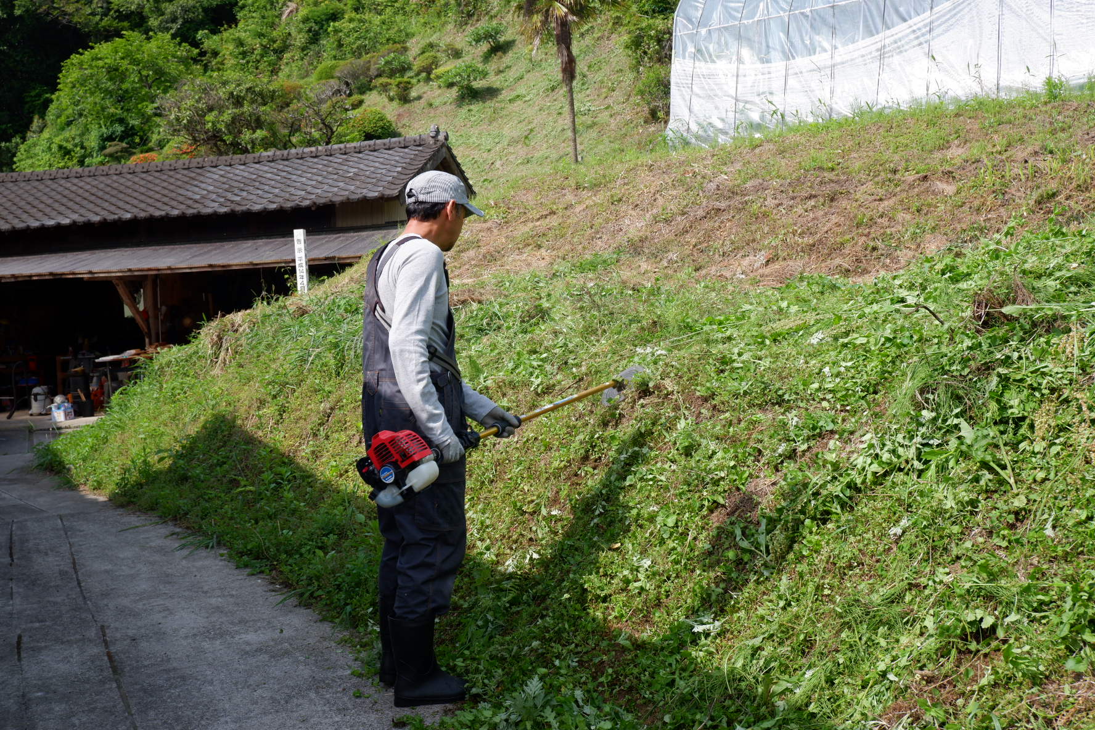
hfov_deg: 49.6
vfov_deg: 34.2
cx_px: 548
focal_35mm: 39
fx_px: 1186
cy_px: 365
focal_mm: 26.4
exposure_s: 1/240
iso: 200
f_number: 9
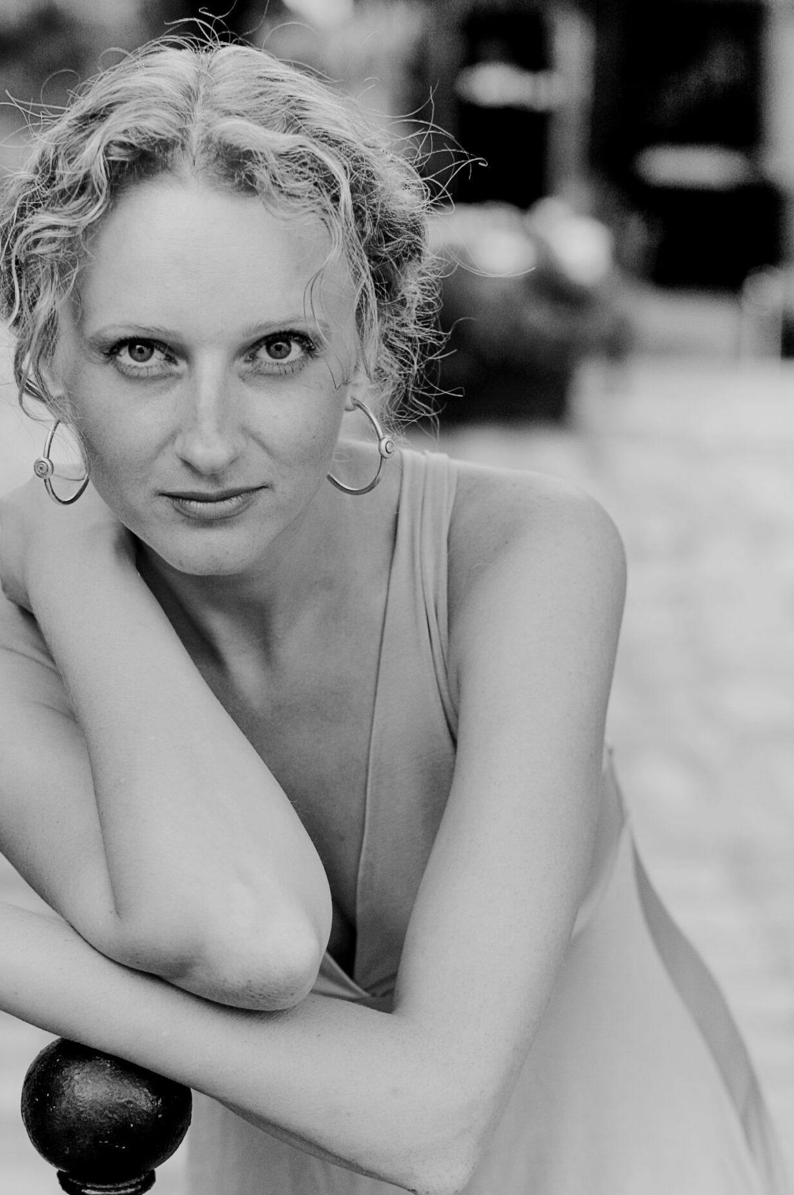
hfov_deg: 13.2
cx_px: 249
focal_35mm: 103
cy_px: 742
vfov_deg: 19.8
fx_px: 3414
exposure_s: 1/200
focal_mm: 50
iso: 200
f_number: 2.2
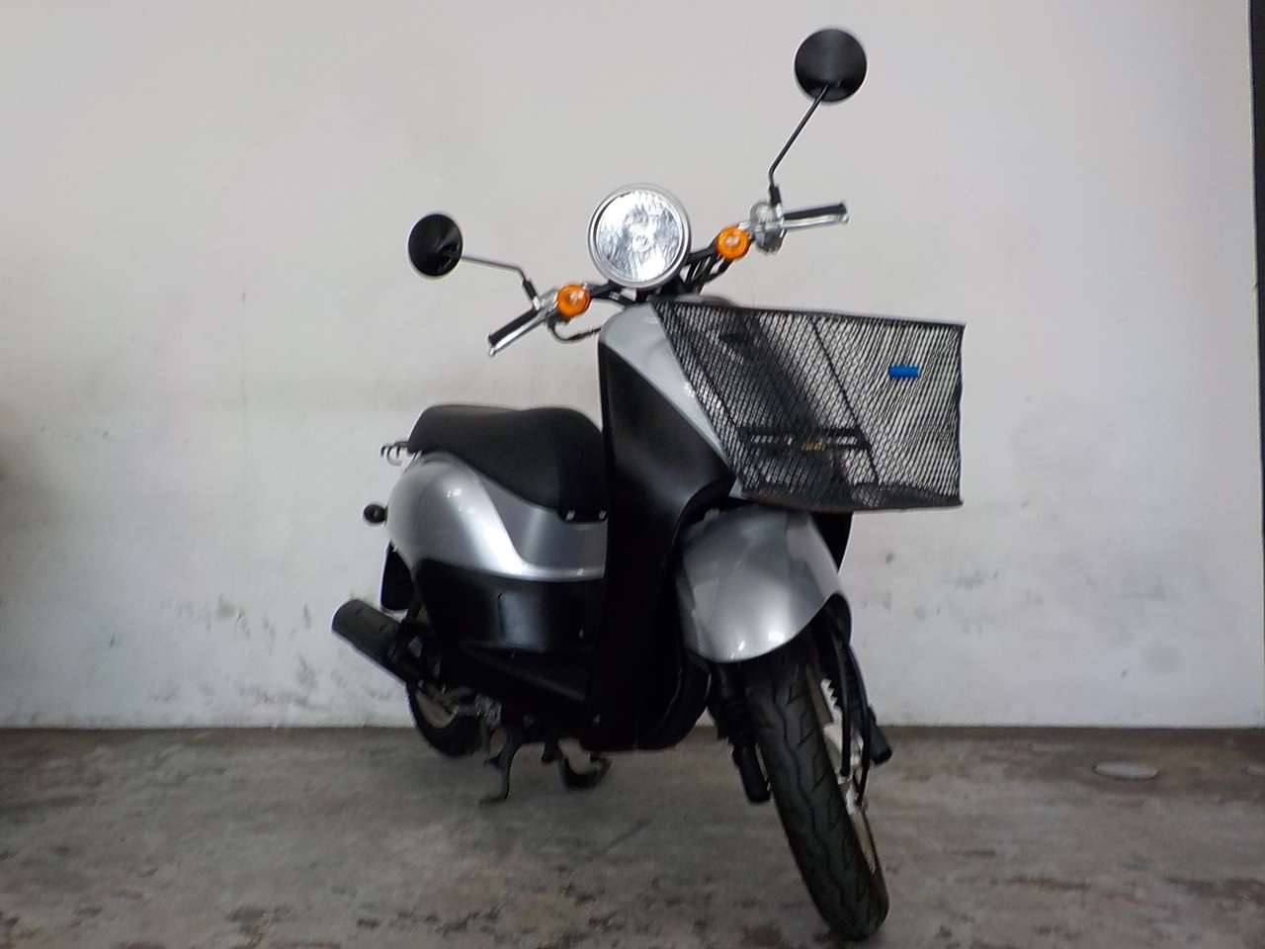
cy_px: 474
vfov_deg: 46.8
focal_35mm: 30
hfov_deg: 60.0
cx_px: 632
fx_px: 1096
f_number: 3.3
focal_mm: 4.1
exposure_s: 1/30
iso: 180
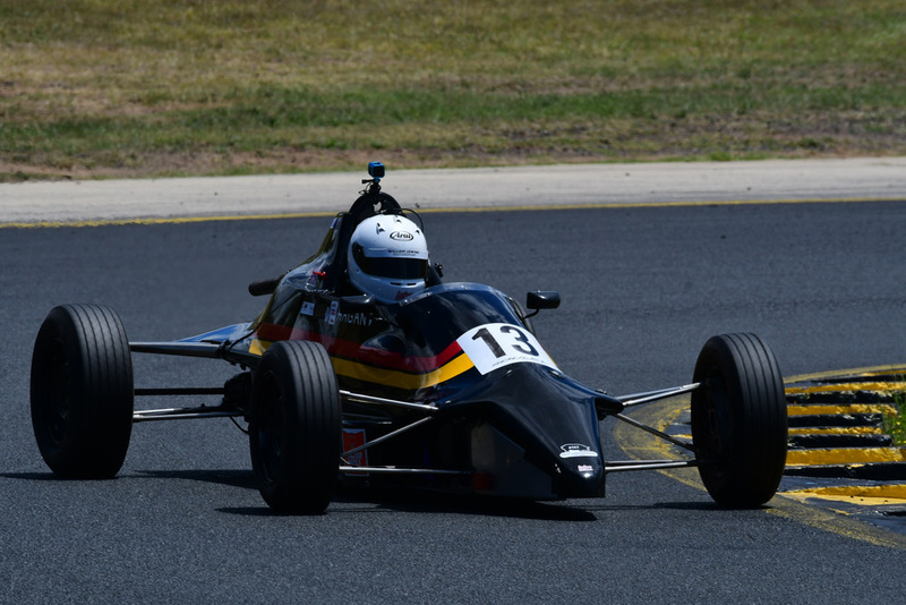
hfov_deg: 3.4
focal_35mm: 615
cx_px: 453
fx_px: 15482
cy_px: 302
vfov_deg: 2.2
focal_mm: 410
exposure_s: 1/640
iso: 320
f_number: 14
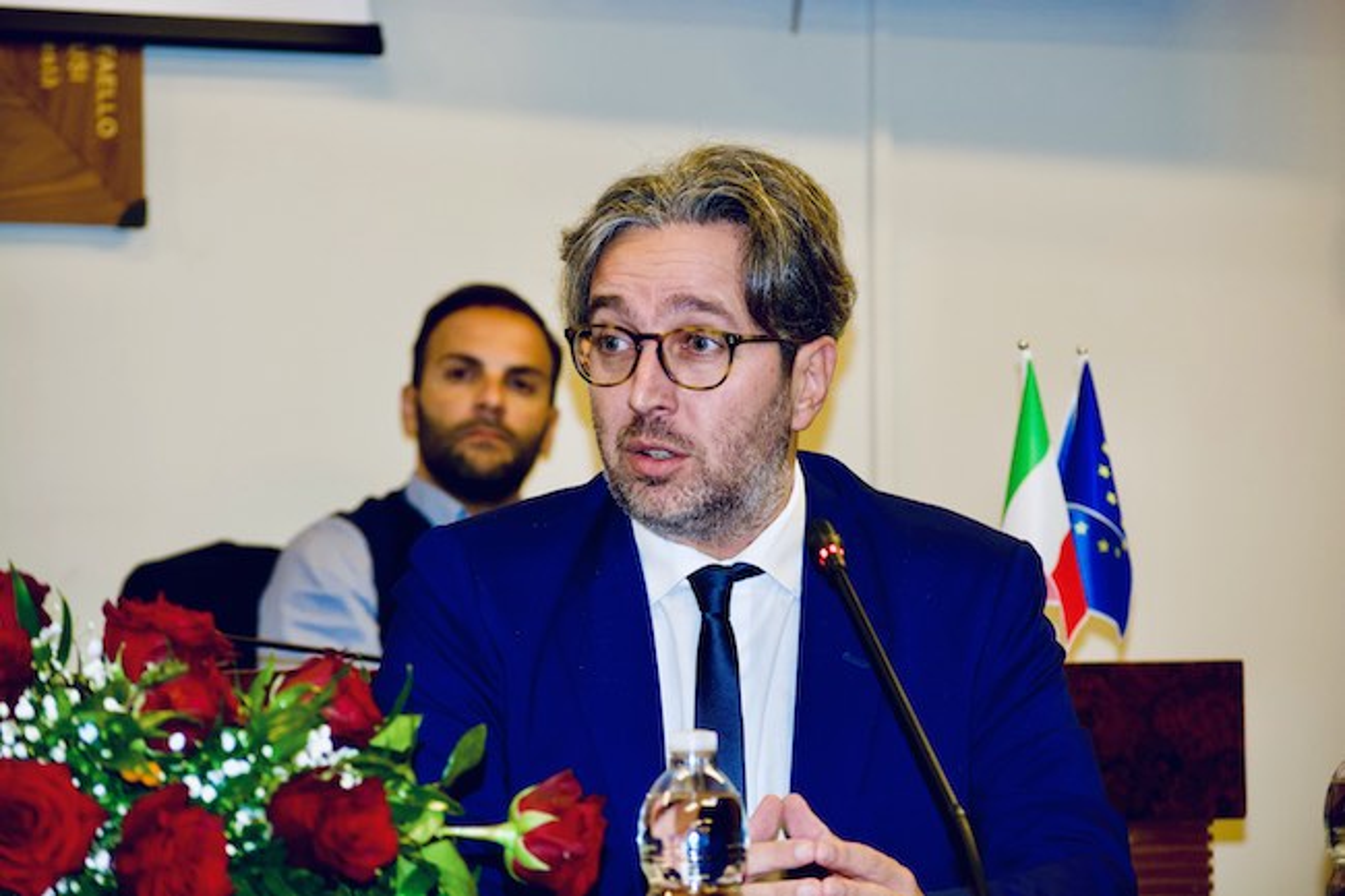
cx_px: 672
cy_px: 448
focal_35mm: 128
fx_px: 4762
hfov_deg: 16.1
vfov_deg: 10.7
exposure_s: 1/60
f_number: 4.2
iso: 1000
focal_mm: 85
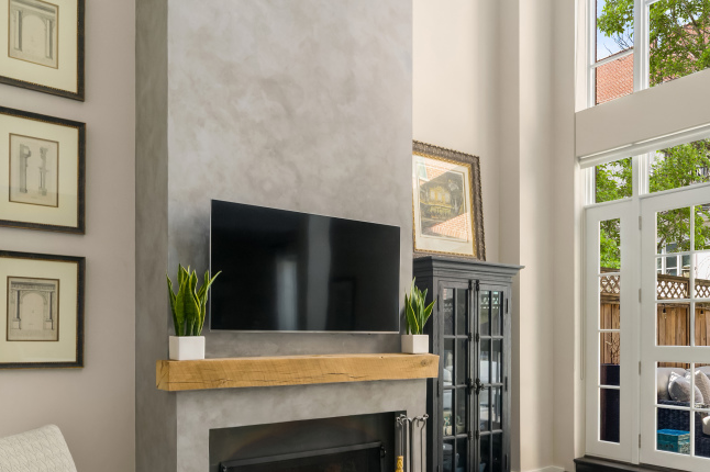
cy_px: 329
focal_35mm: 30
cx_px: 468
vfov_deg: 42.7
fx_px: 591
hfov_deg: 60.6
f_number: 7.1
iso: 500
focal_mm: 16
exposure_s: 1/60
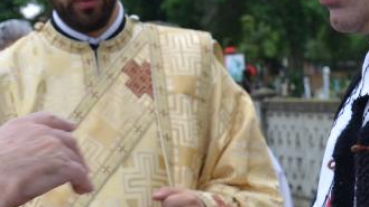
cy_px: 130
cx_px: 62
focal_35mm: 149
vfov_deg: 8.1
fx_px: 1458
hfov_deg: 14.3
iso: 200
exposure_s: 1/125
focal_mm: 26
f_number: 5.6
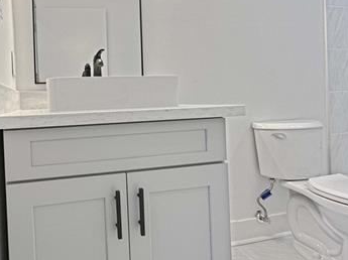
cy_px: 101
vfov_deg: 52.5
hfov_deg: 64.5
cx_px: 101
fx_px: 261
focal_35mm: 26
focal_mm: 2.22
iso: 160
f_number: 2.2
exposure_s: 1/120
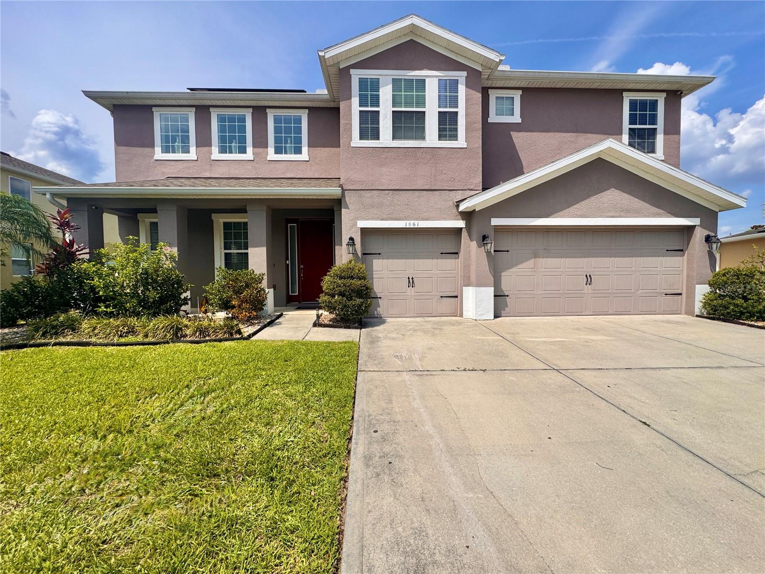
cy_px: 287
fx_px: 309
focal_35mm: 14
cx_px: 382
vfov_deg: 85.7
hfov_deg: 102.1
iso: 50
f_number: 2.2
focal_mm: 2.22
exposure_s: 1/2674
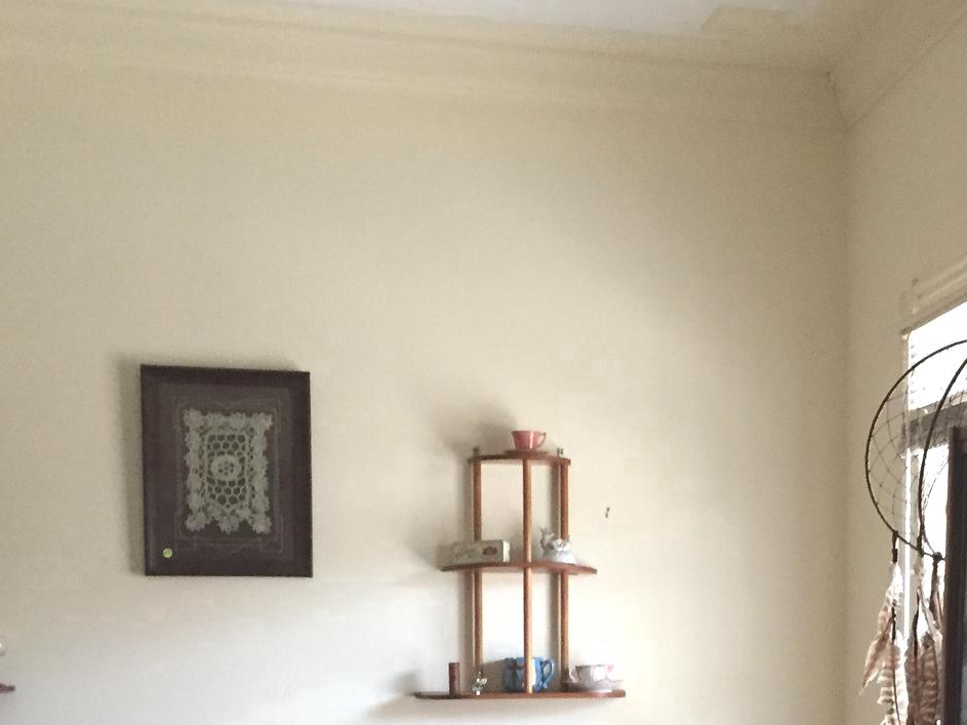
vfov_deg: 22.3
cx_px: 723
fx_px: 1760
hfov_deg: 30.2
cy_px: 737
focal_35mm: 63
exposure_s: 1/15
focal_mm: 4.15
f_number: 2.2
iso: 320
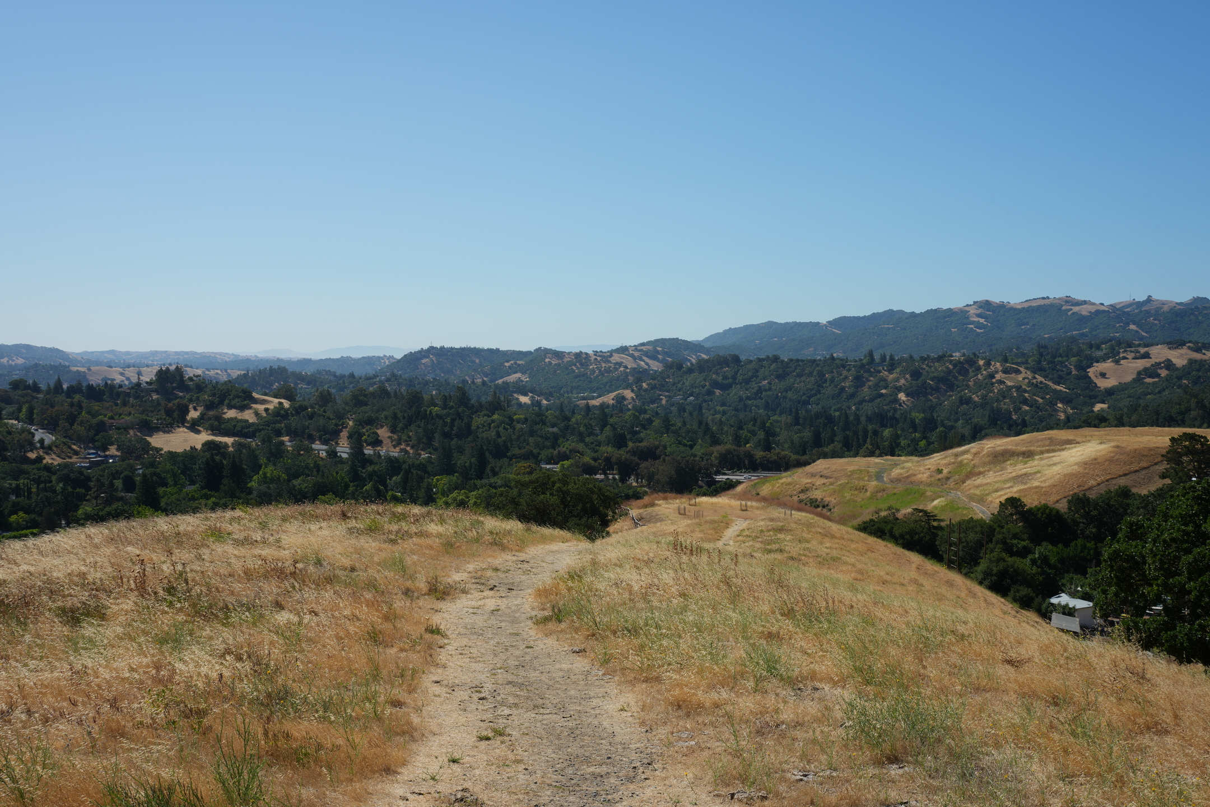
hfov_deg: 45.4
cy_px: 404
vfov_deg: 31.2
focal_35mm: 43
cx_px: 605
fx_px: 1445
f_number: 14
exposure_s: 1/125
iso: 100
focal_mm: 43
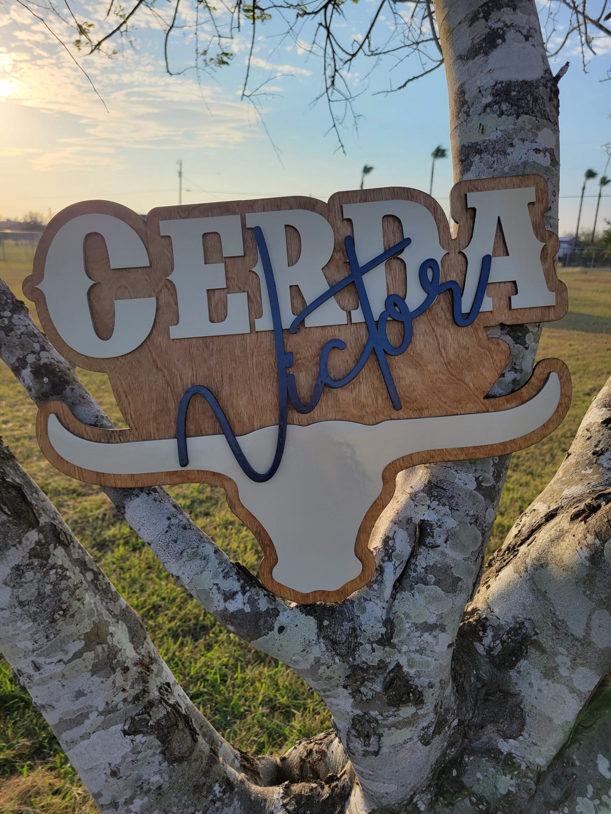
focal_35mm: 26
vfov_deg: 67.3
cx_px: 306
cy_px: 407
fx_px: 612
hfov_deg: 53.1
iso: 40
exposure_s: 1/1372
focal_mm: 5.4
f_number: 1.8
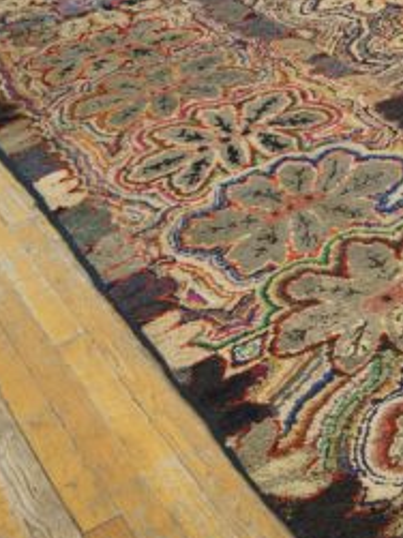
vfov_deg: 31.2
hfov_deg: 20.6
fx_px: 963
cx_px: 583
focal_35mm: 62
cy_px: 278
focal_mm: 18
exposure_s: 1/60
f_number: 4
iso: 1000
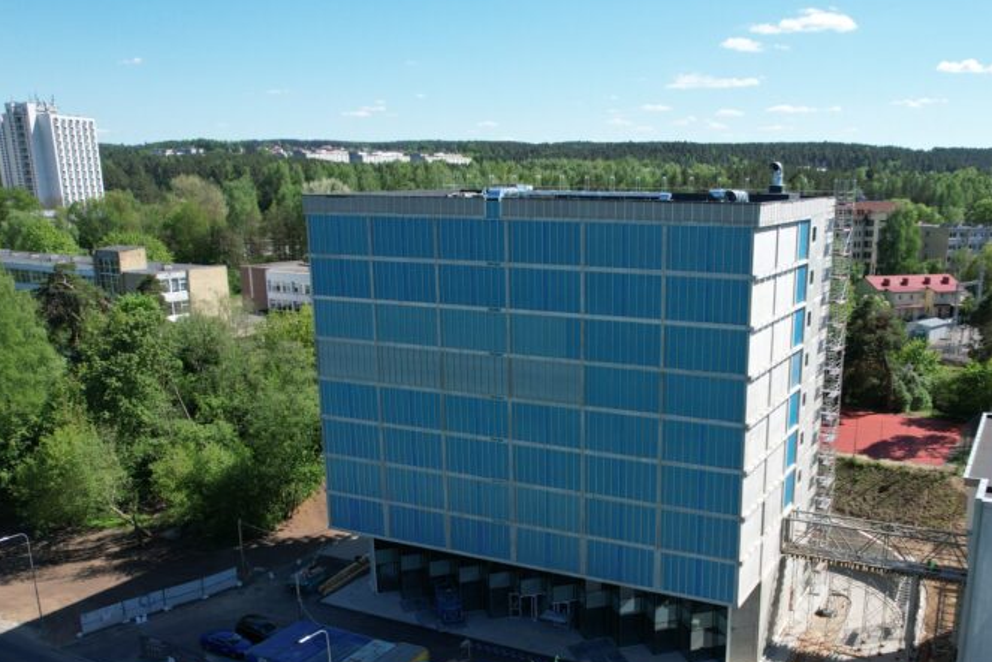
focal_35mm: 34
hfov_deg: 55.2
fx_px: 937
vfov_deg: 38.4
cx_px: 613
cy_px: 450
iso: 100
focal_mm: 8.38
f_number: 2.8
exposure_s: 1/1250
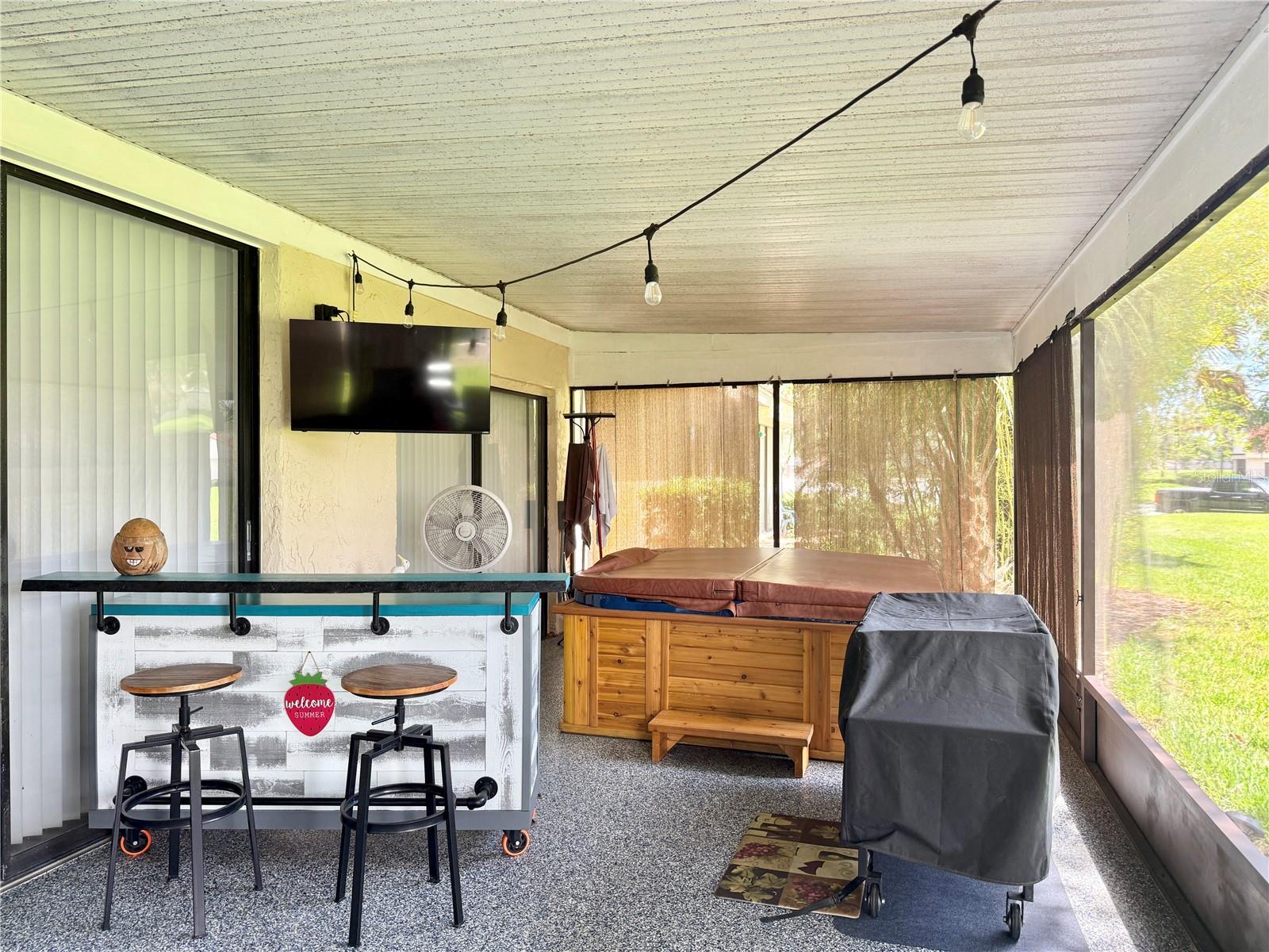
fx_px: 880
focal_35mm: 24
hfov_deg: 71.6
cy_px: 476
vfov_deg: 56.8
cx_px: 634
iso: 125
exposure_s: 1/124
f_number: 1.78
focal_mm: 6.76
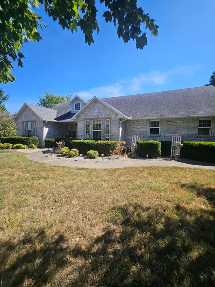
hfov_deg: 89.9
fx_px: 108
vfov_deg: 106.2
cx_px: 108
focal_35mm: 13
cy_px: 144
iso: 32
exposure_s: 1/827
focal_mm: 1.74
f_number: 2.2
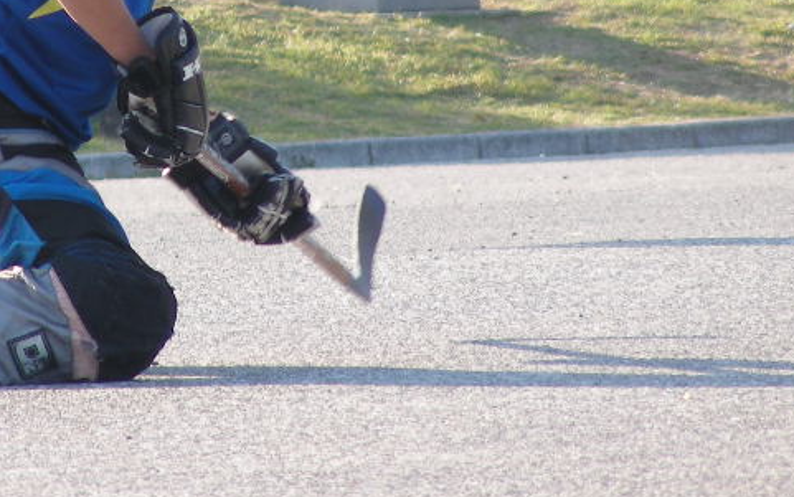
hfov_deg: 2.5
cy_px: 31
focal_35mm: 857
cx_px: 183
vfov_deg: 1.5
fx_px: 18551
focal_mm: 63.3
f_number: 3.5
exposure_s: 1/117
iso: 50
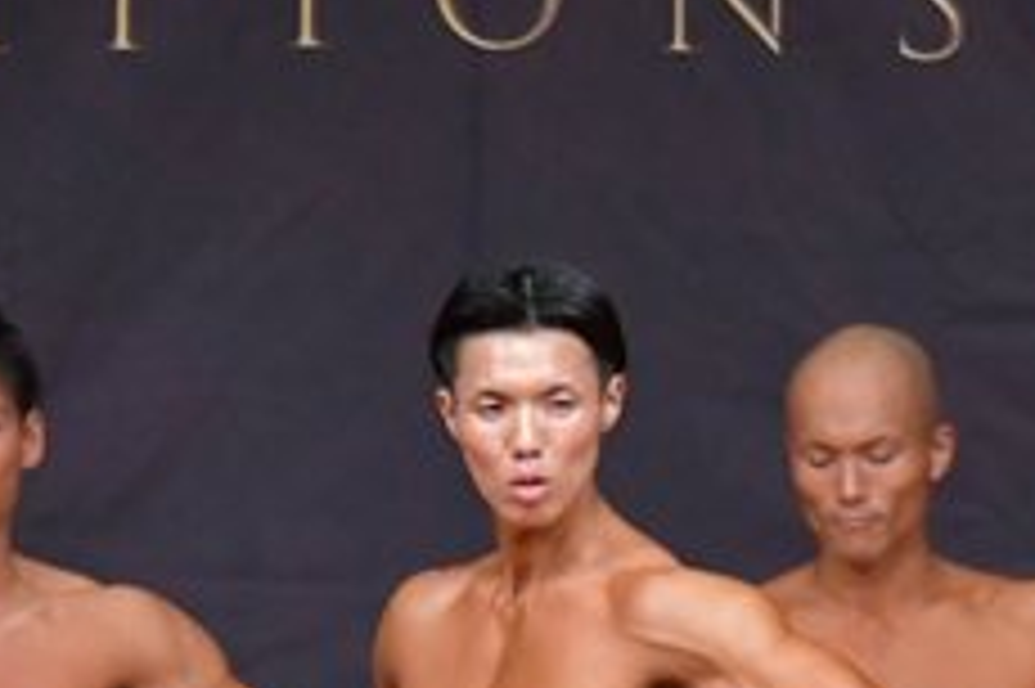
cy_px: 1124
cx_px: 686
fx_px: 24649
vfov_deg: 1.6
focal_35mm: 858
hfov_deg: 2.4
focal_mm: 170
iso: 5000
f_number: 5.6
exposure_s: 1/400
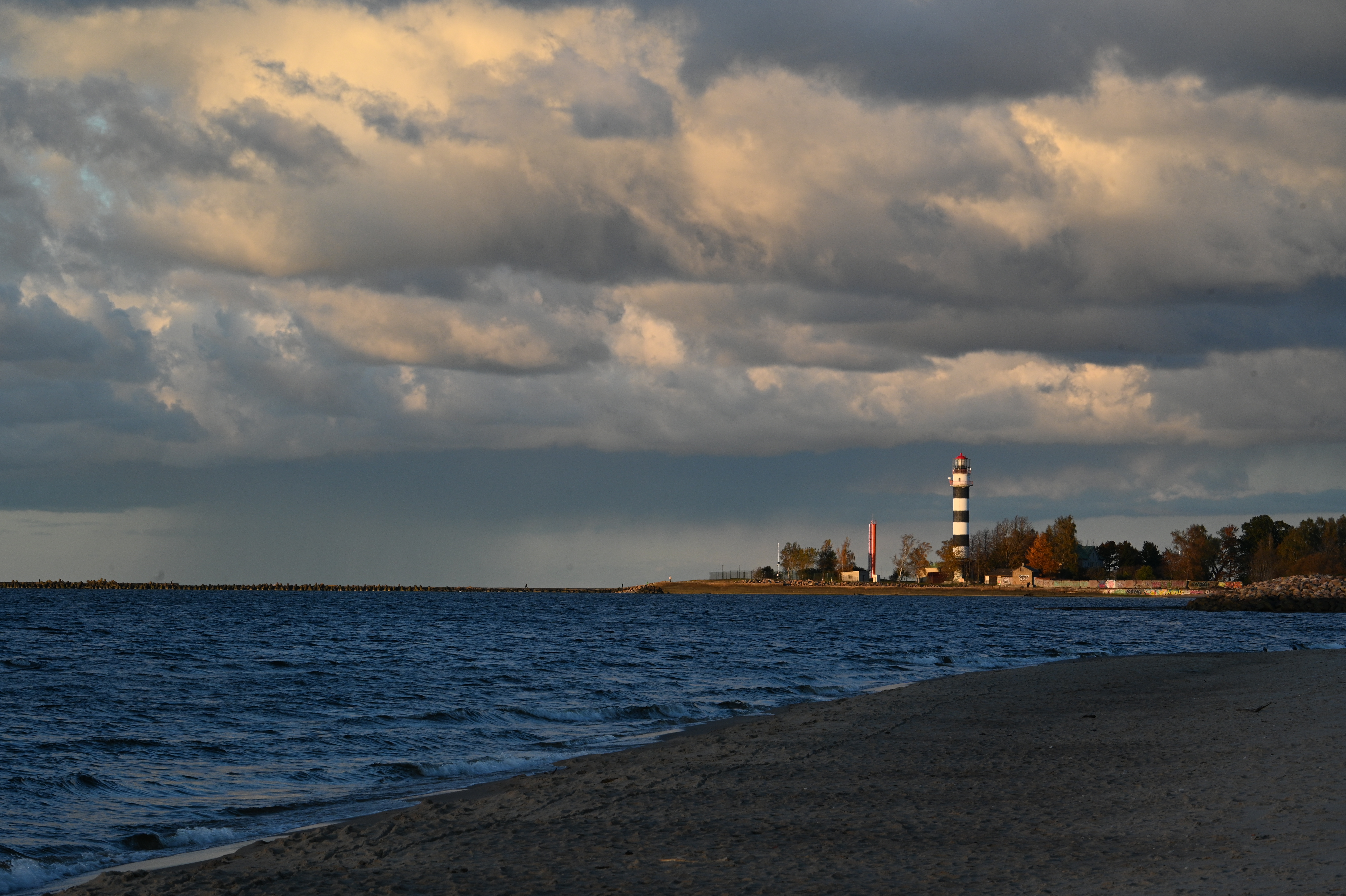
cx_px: 673
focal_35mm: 150
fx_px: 5604
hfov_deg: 13.7
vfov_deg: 9.1
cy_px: 448
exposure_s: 1/100
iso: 450
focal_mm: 150
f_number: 16
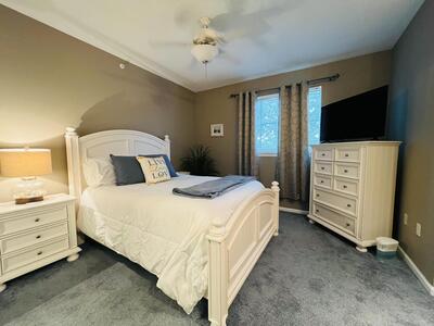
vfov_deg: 89.9
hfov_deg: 106.2
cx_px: 217
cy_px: 163
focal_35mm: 13
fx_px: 163
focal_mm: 1.57
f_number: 1.8
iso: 800
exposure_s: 1/60
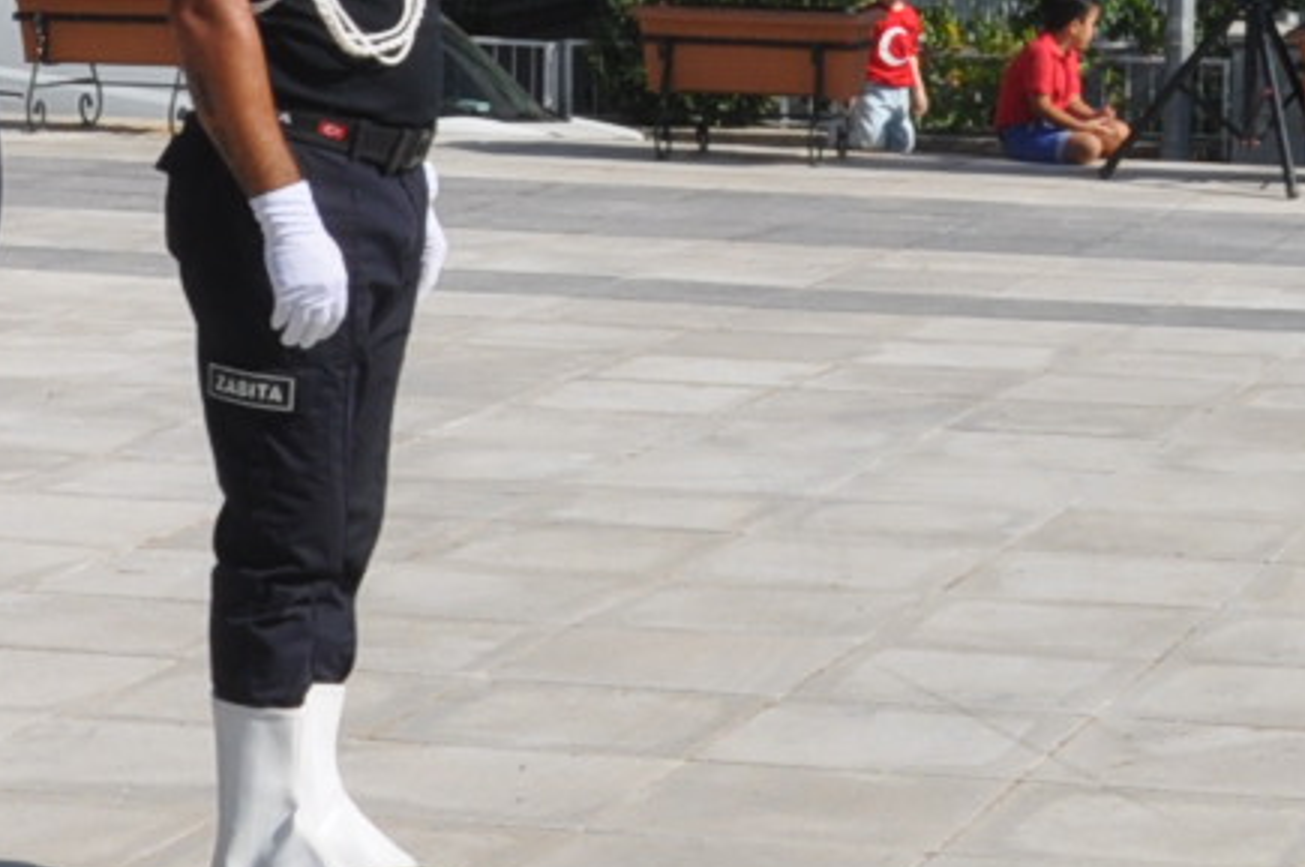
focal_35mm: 133
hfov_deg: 15.2
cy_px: 69
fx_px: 4816
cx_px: 1308
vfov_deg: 10.2
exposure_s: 1/200
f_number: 14
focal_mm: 18
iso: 200
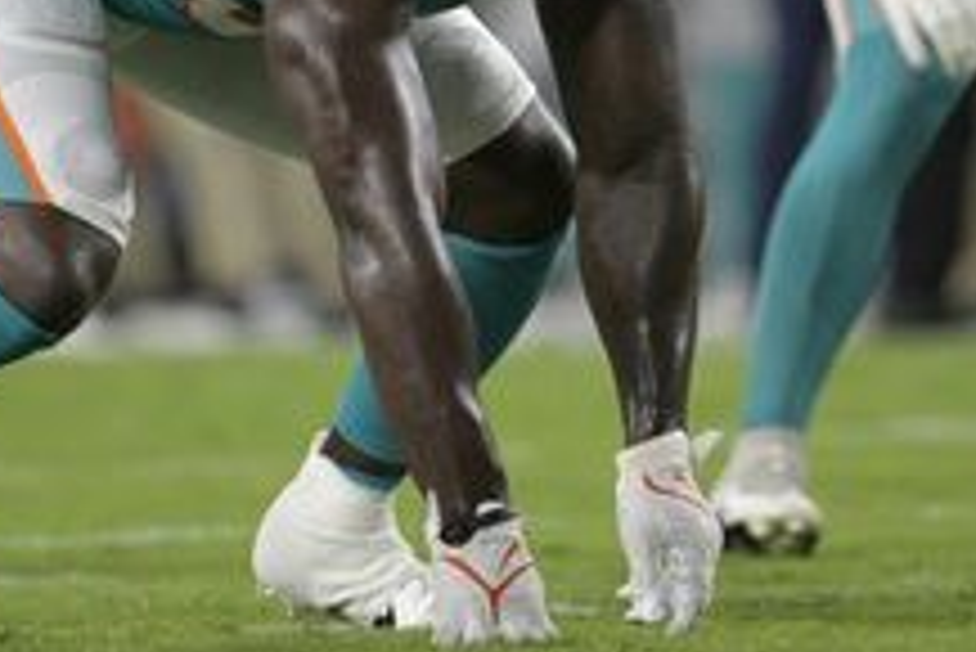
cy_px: 70
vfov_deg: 1.2
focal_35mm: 1104
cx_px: 472
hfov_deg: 1.9
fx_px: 29950
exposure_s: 1/1600
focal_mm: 400
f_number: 4.5
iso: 4000
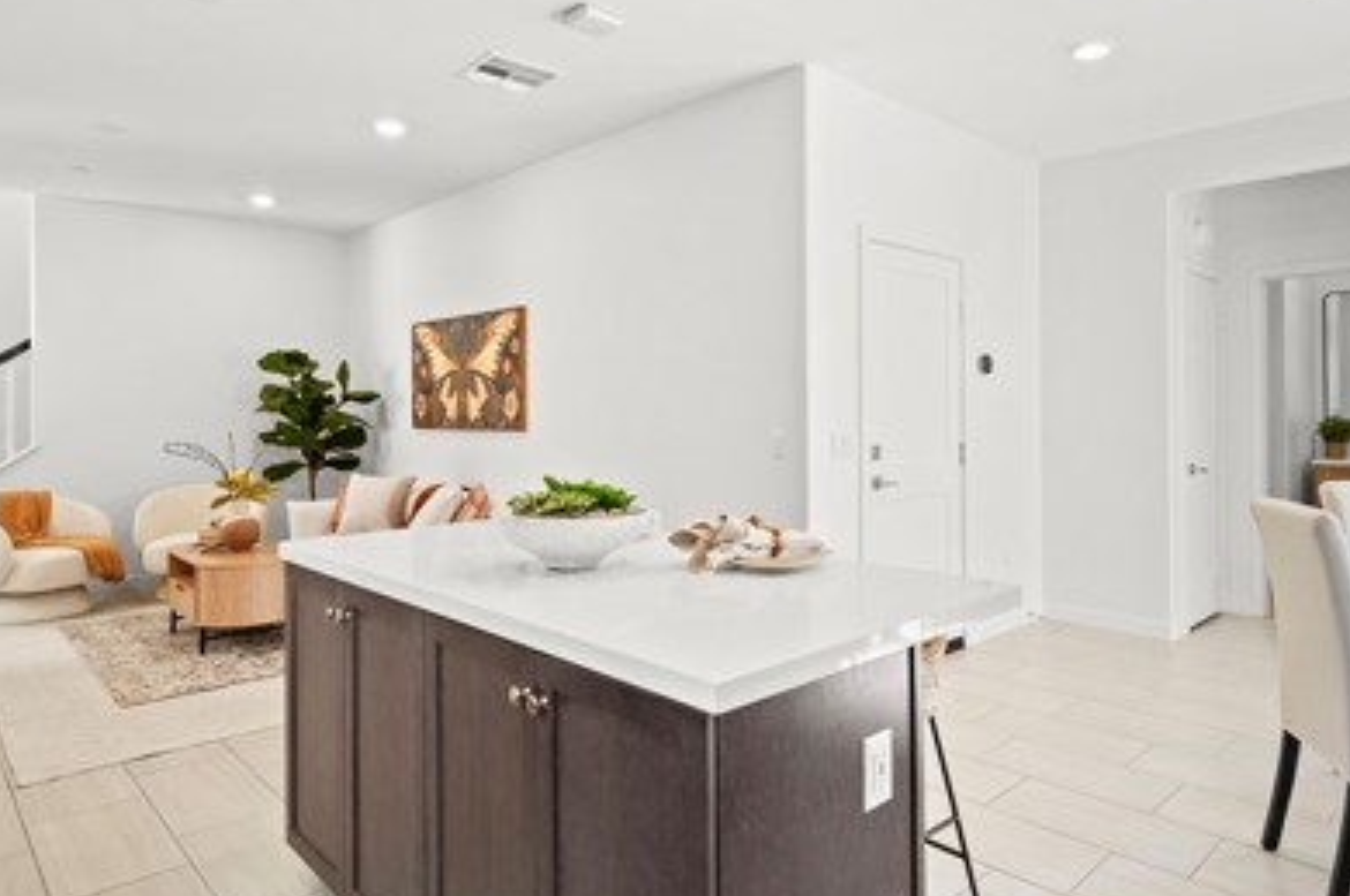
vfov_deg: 54.9
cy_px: 408
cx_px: 765
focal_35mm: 23
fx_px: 861
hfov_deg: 75.8
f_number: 4.5
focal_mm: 14
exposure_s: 1/13
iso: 500
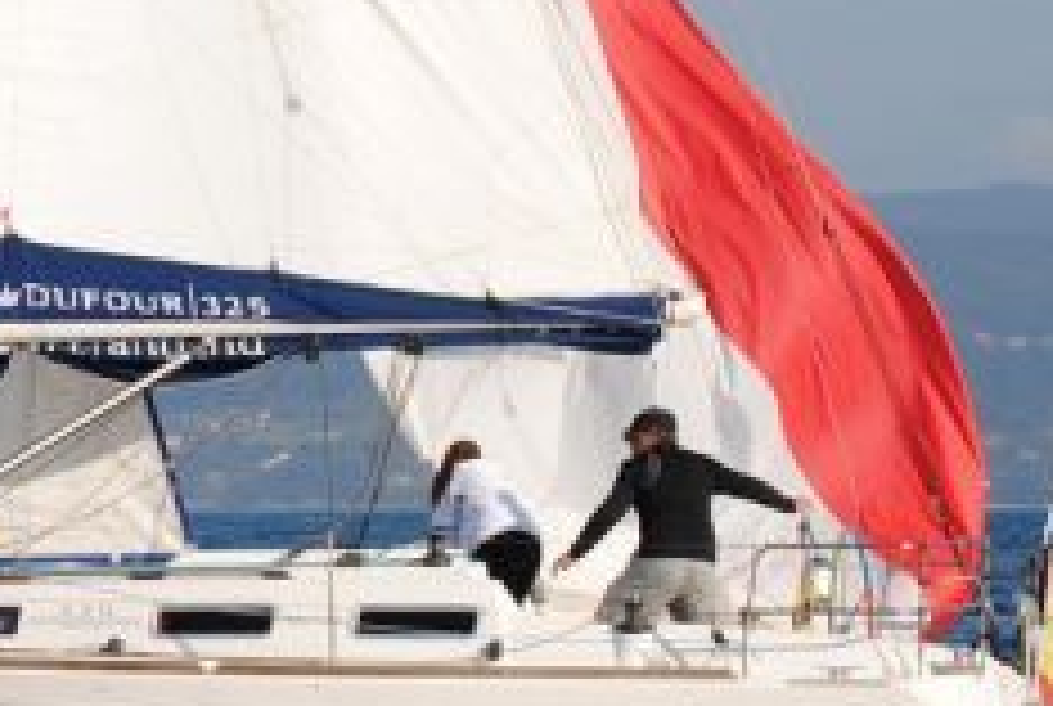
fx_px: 8256
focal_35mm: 282
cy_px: 317
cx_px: -306
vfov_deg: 4.9
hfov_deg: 7.2
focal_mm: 55
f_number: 9
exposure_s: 1/320
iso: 100
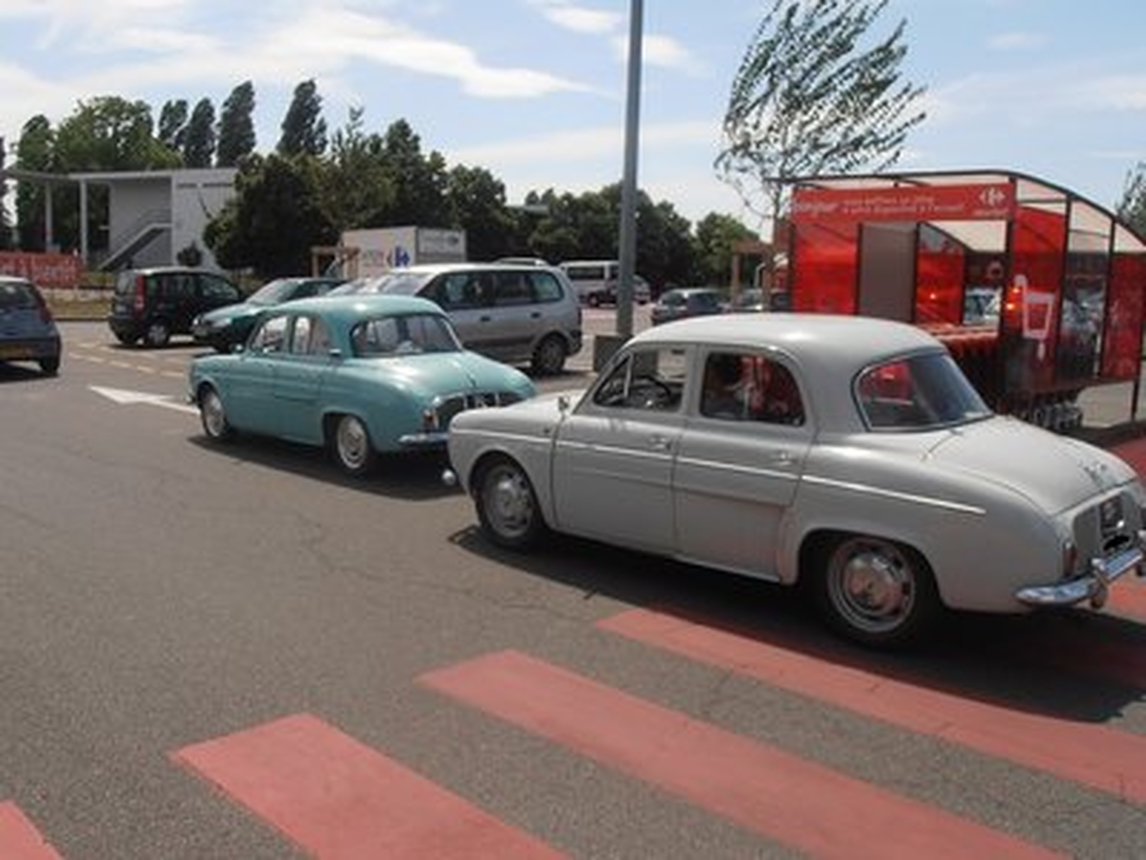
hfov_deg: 50.1
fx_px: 1225
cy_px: 430
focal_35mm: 37
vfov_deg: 38.7
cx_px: 573
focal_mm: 6.61
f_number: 3.9
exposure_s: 1/1000
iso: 80
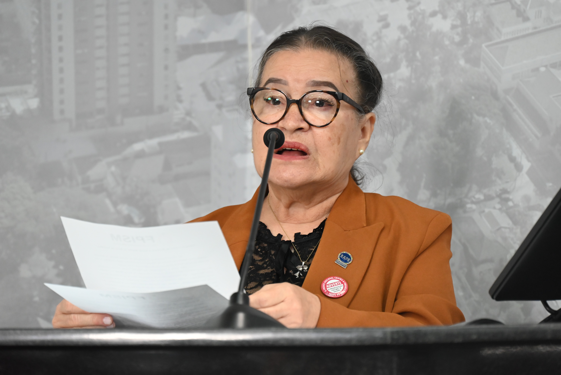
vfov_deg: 8.1
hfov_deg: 12.1
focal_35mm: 170
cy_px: 188
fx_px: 2650
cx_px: 280
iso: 3200
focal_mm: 170
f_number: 6.3
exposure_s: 1/125
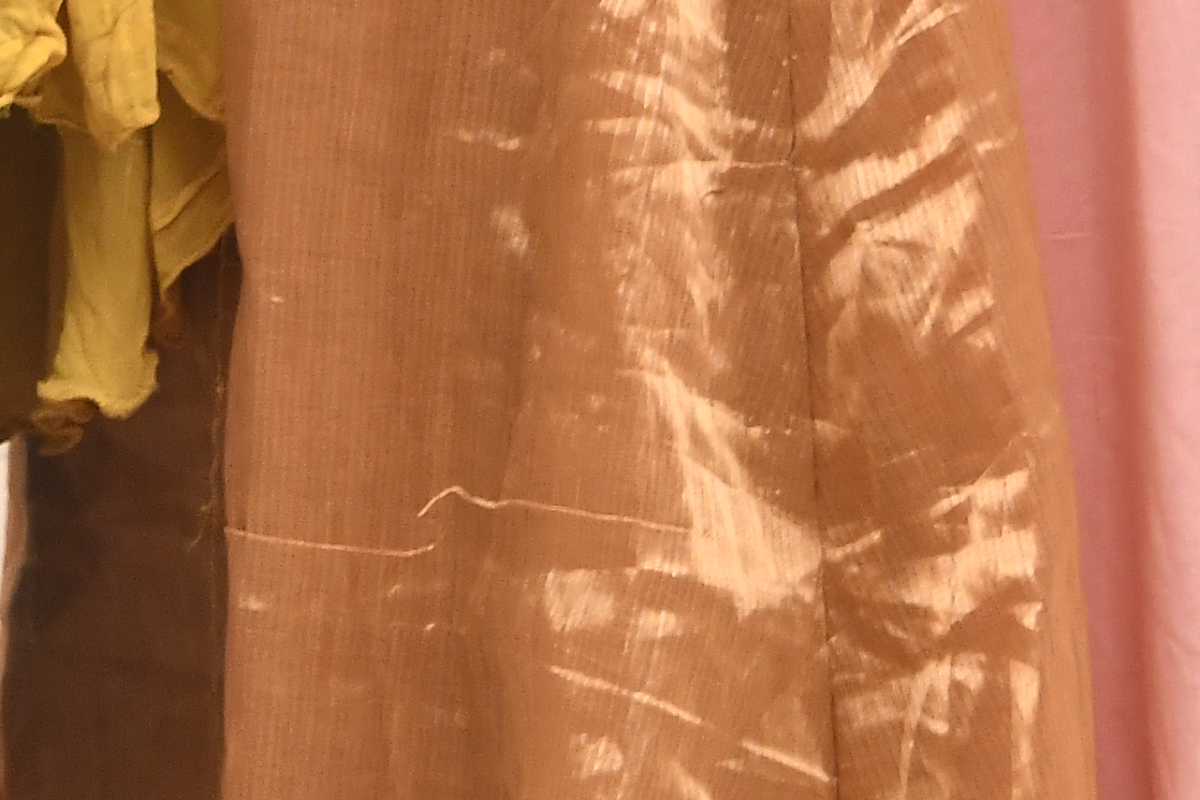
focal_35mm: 322
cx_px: -1283
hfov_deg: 6.2
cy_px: -925
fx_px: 10734
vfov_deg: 4.2
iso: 1000
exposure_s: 1/125
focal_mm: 50
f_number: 4
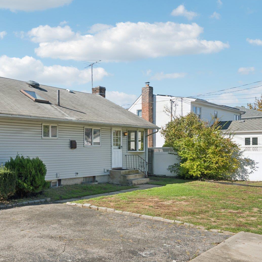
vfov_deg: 50.9
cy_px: 151
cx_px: 44
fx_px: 274
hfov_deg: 47.7
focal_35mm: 32
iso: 100
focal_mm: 19
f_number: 8
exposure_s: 1/200
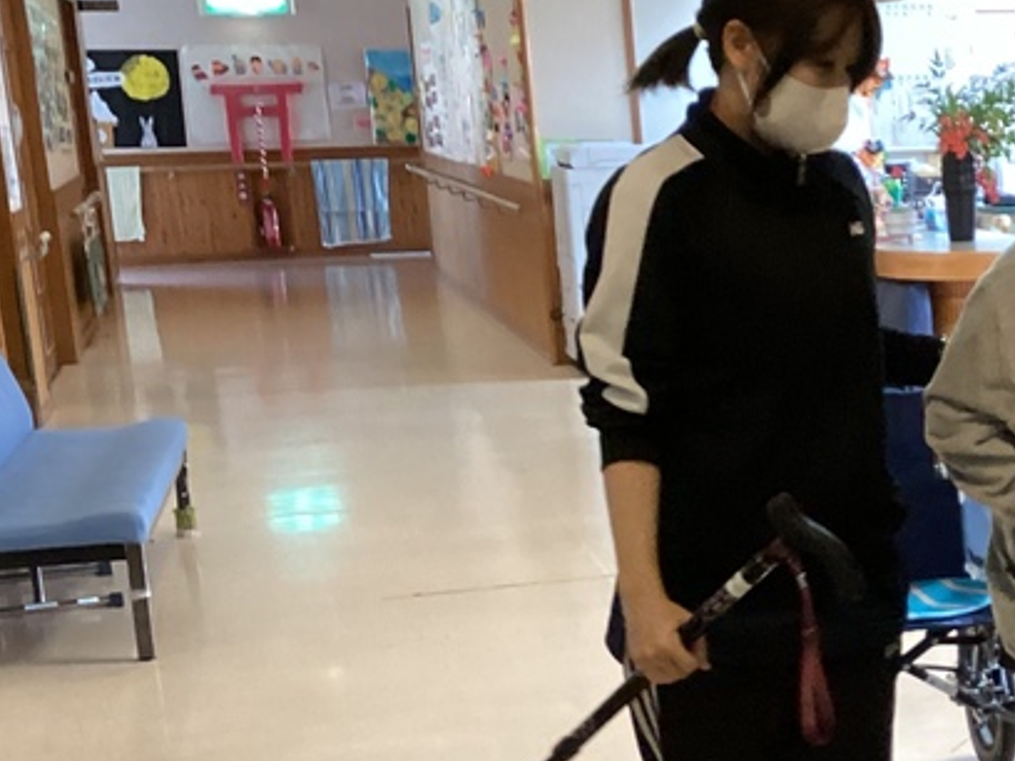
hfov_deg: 23.6
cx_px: 1187
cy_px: 592
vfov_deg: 19.2
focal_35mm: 76
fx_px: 2228
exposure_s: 1/60
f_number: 2.4
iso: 400
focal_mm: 3.3
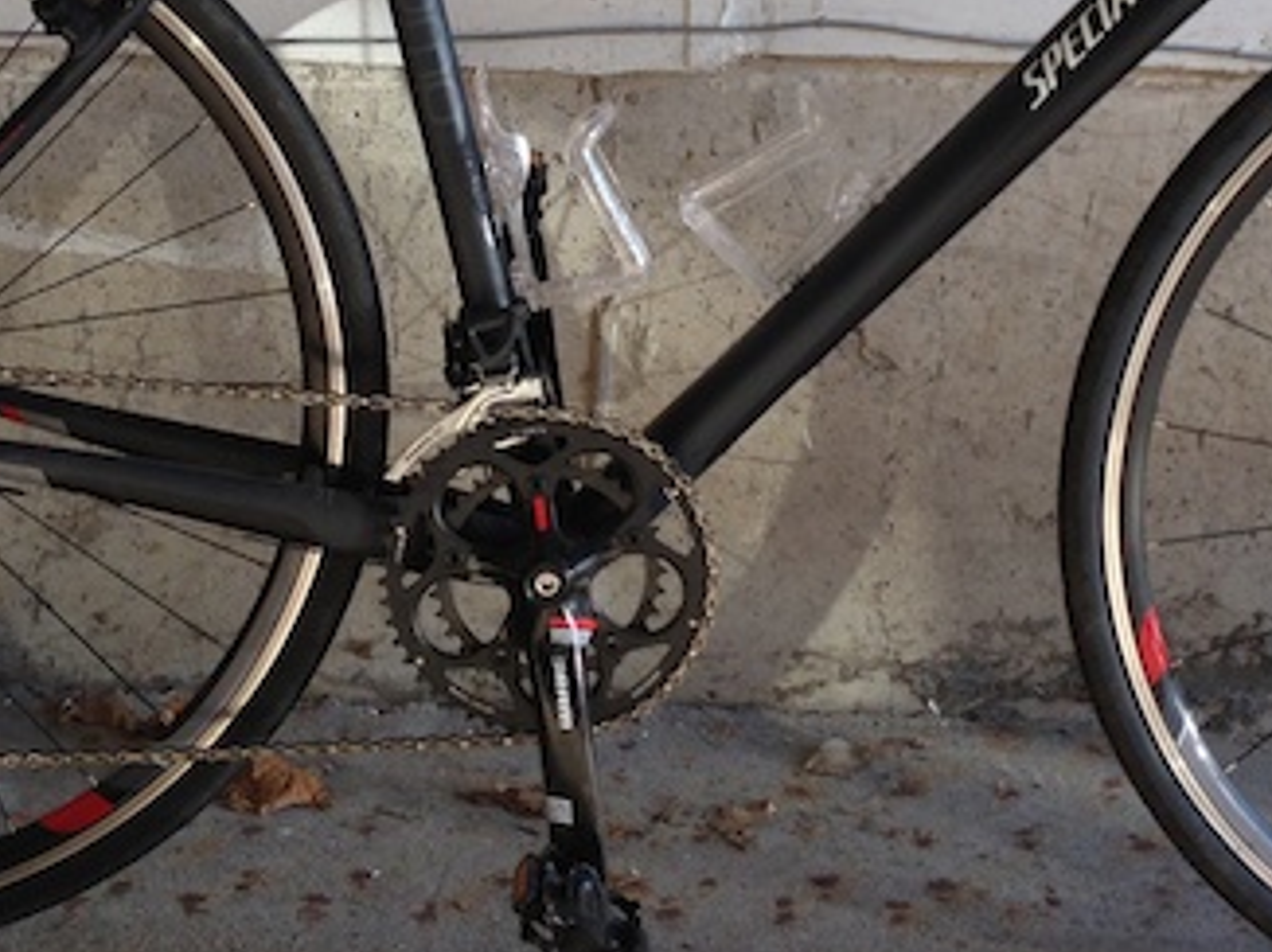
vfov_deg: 17.9
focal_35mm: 81
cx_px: 683
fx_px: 2974
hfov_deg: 24.1
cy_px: 74
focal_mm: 4.13
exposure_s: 1/175
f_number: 2.4
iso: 50
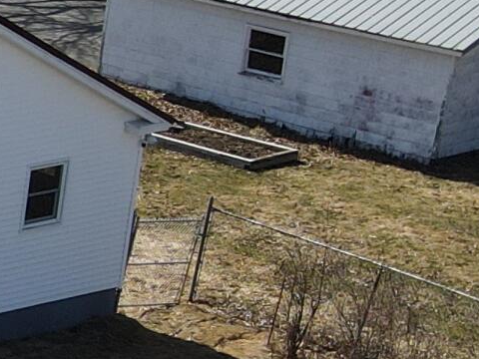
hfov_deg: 10.3
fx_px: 2076
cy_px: 222
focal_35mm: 150
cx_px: -872
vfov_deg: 9.9
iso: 100
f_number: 2.8
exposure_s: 1/725
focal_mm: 4.5
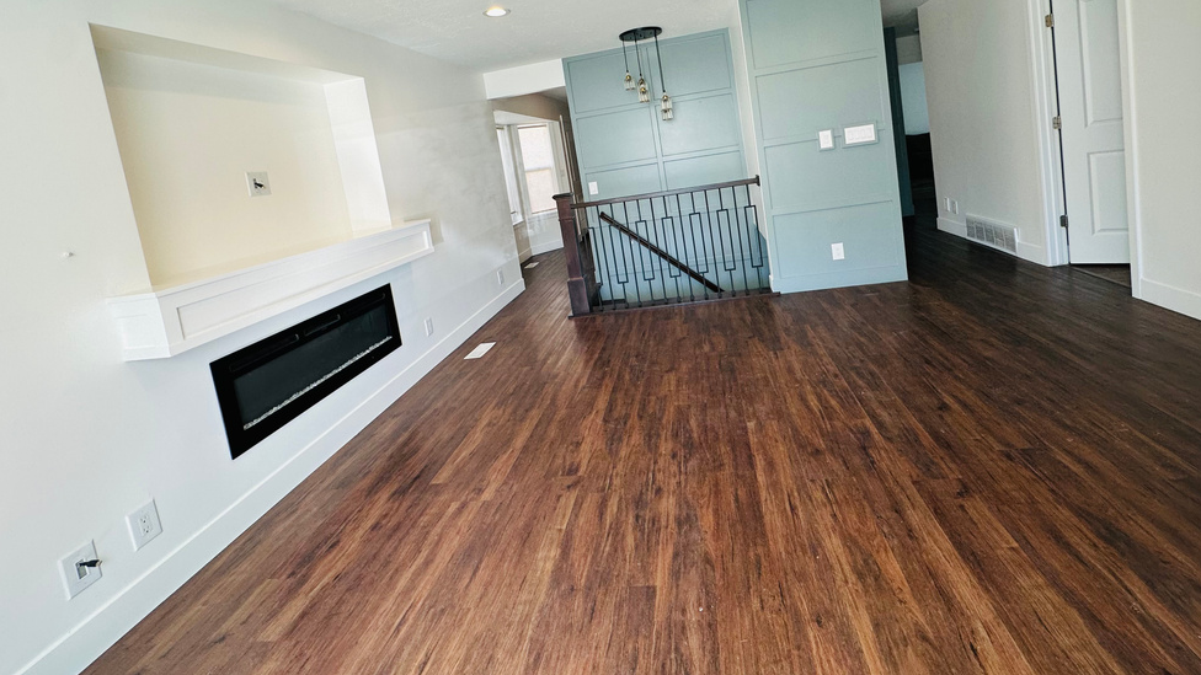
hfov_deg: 99.3
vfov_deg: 64.6
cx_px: 628
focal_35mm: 16
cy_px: 204
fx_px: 510
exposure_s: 1/120
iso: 100
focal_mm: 2.22
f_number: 2.2
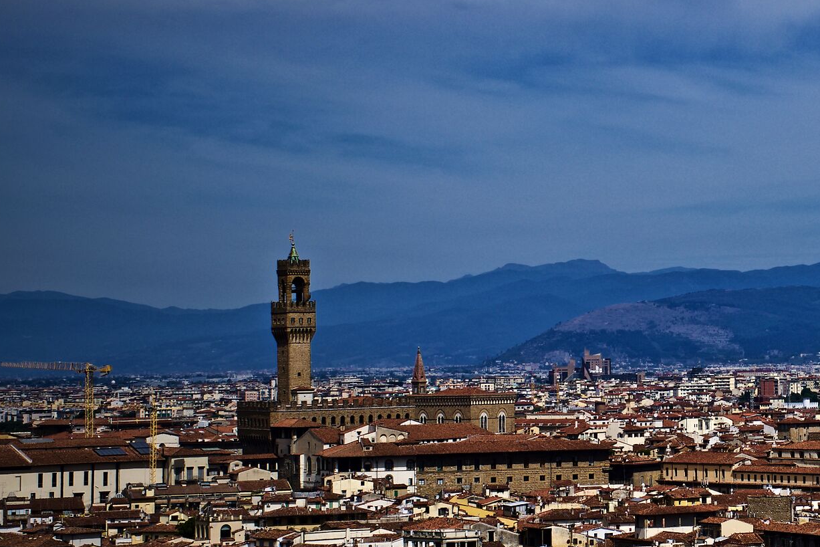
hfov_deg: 15.3
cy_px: 250
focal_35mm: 132
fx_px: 3006
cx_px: 771
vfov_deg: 10.4
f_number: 11
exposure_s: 1/200
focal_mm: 45
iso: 200
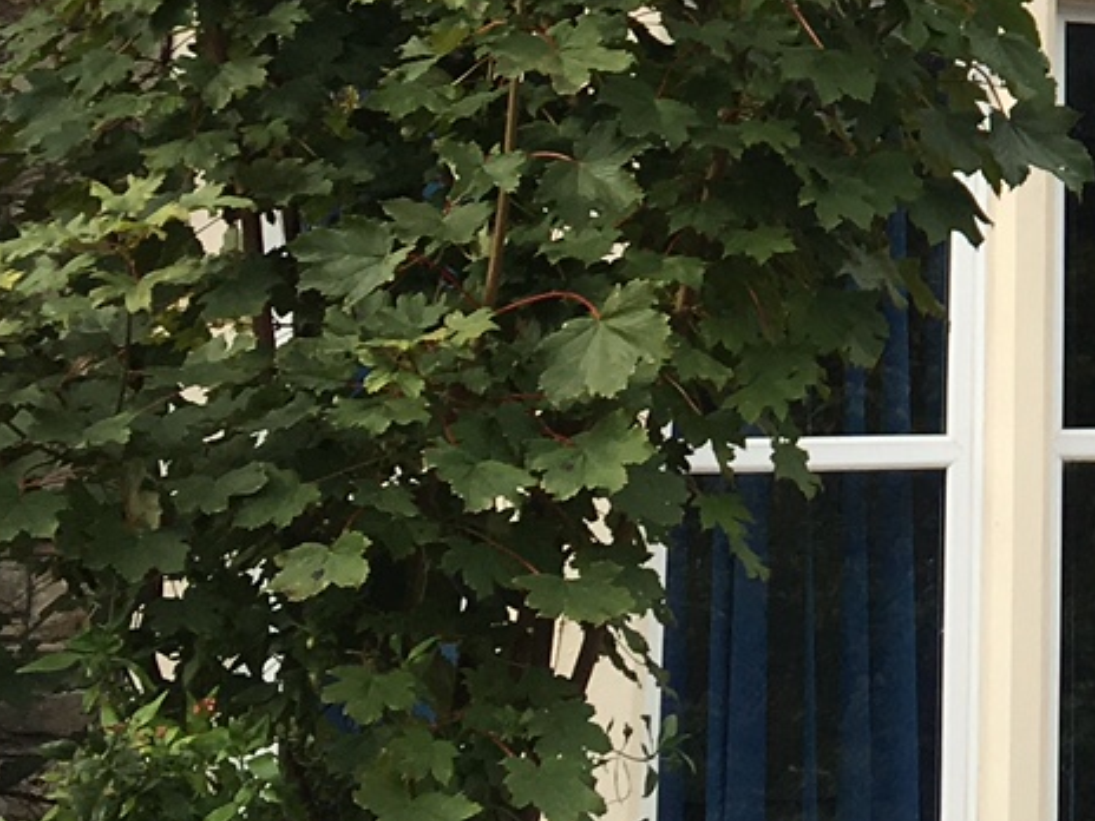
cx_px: 1706
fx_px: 3986
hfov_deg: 14.5
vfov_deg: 11.3
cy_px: -418
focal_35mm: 126
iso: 25
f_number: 2.2
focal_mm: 4.15
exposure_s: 1/323
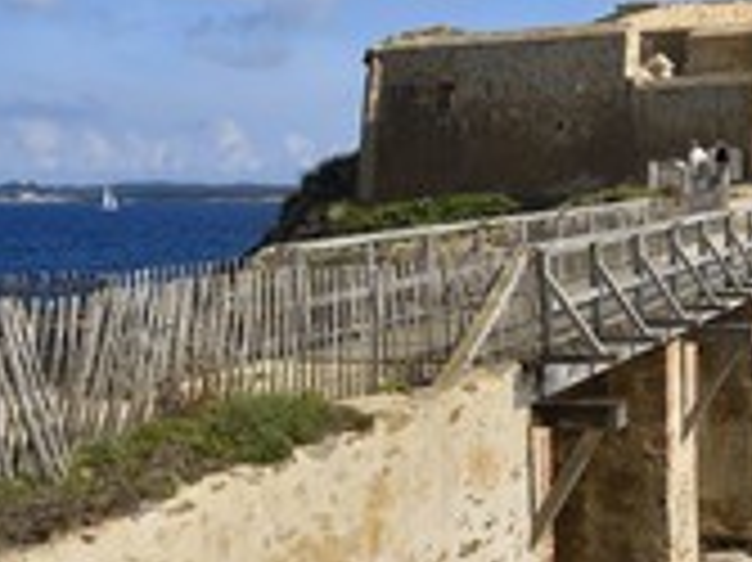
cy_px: 301
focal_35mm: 58
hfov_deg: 29.0
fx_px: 1259
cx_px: 892
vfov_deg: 25.2
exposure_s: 1/250
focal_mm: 24
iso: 200
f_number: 14
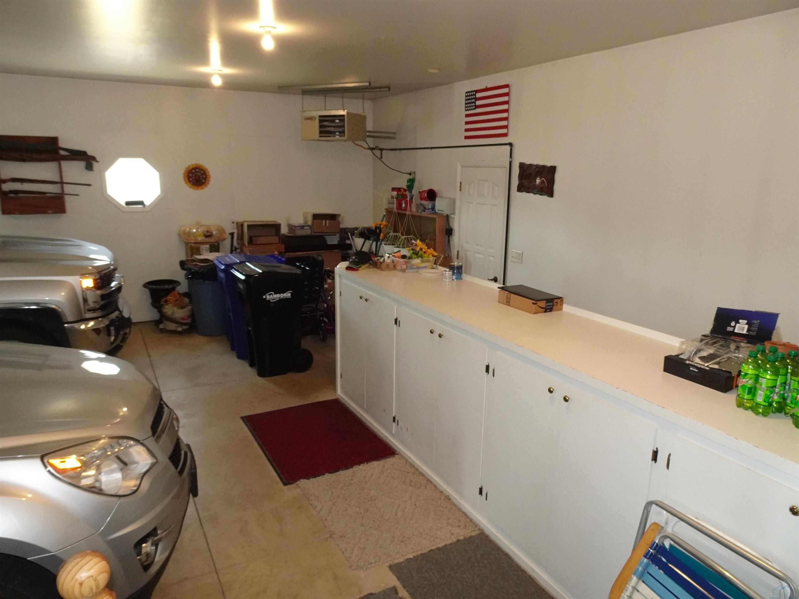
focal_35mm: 24
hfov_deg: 71.6
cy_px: 300
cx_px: 400
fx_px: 554
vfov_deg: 56.8
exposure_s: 1/30
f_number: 3.5
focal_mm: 4.25
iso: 500
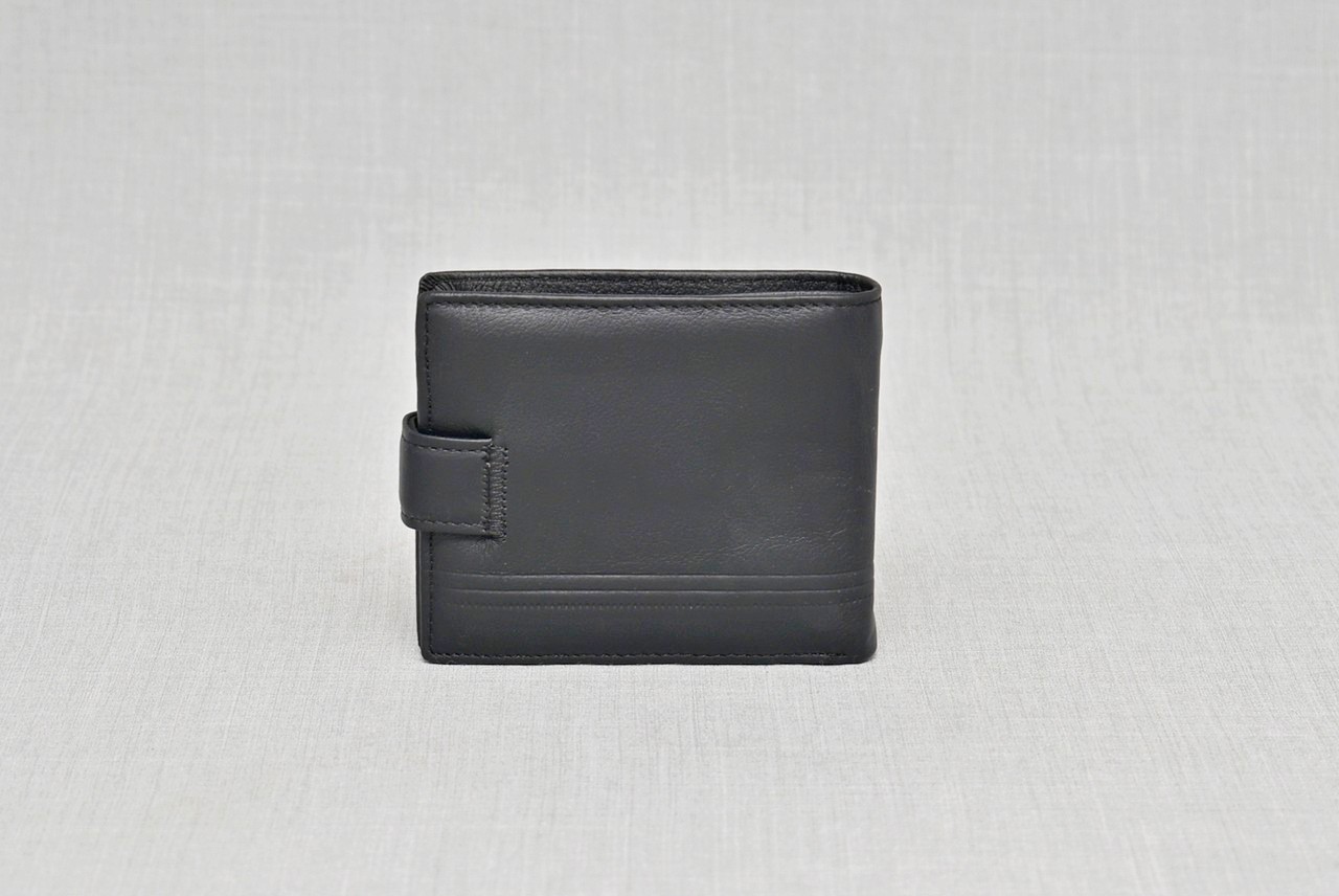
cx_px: 670
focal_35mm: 82
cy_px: 448
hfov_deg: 24.6
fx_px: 3071
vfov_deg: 16.6
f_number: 5.6
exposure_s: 1/60
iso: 100
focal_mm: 55
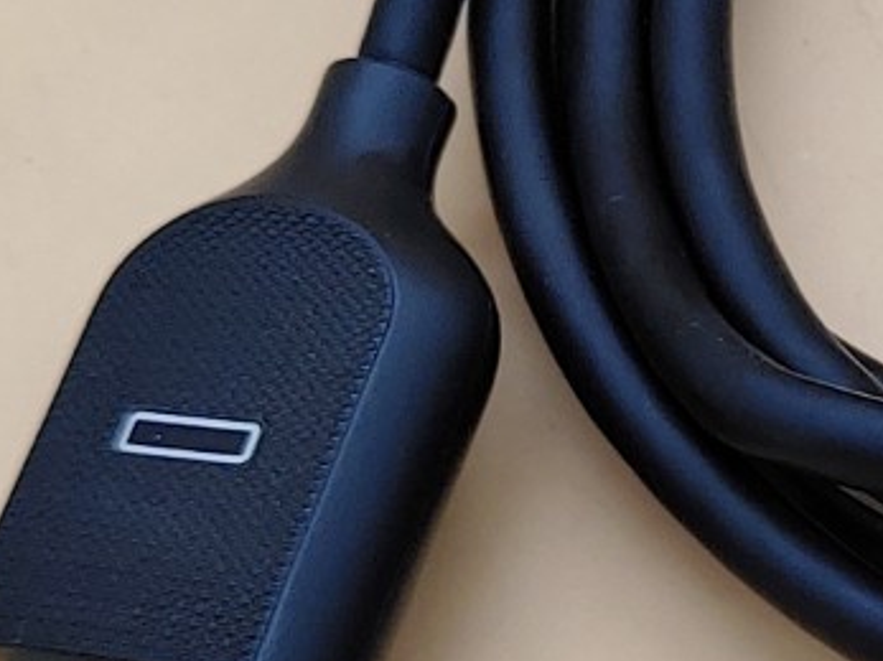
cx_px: 1191
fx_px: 3493
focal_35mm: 137
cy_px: 389
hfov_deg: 13.8
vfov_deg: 10.8
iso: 50
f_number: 1.8
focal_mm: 4.36
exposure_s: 1/120
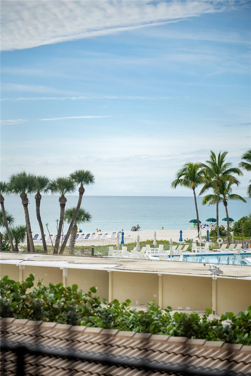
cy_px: 188
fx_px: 888
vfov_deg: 23.9
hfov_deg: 16.1
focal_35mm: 85
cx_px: 126
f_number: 1.4
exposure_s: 1/1600
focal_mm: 85
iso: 40
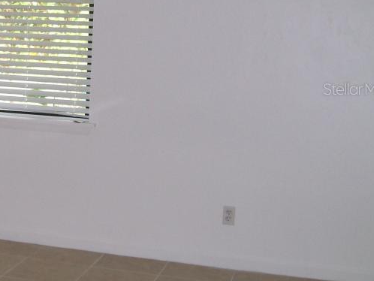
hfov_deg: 25.2
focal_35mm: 74
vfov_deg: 19.8
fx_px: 800
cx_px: 10
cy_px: 89
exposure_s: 1/64
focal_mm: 6
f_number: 2.7
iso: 80
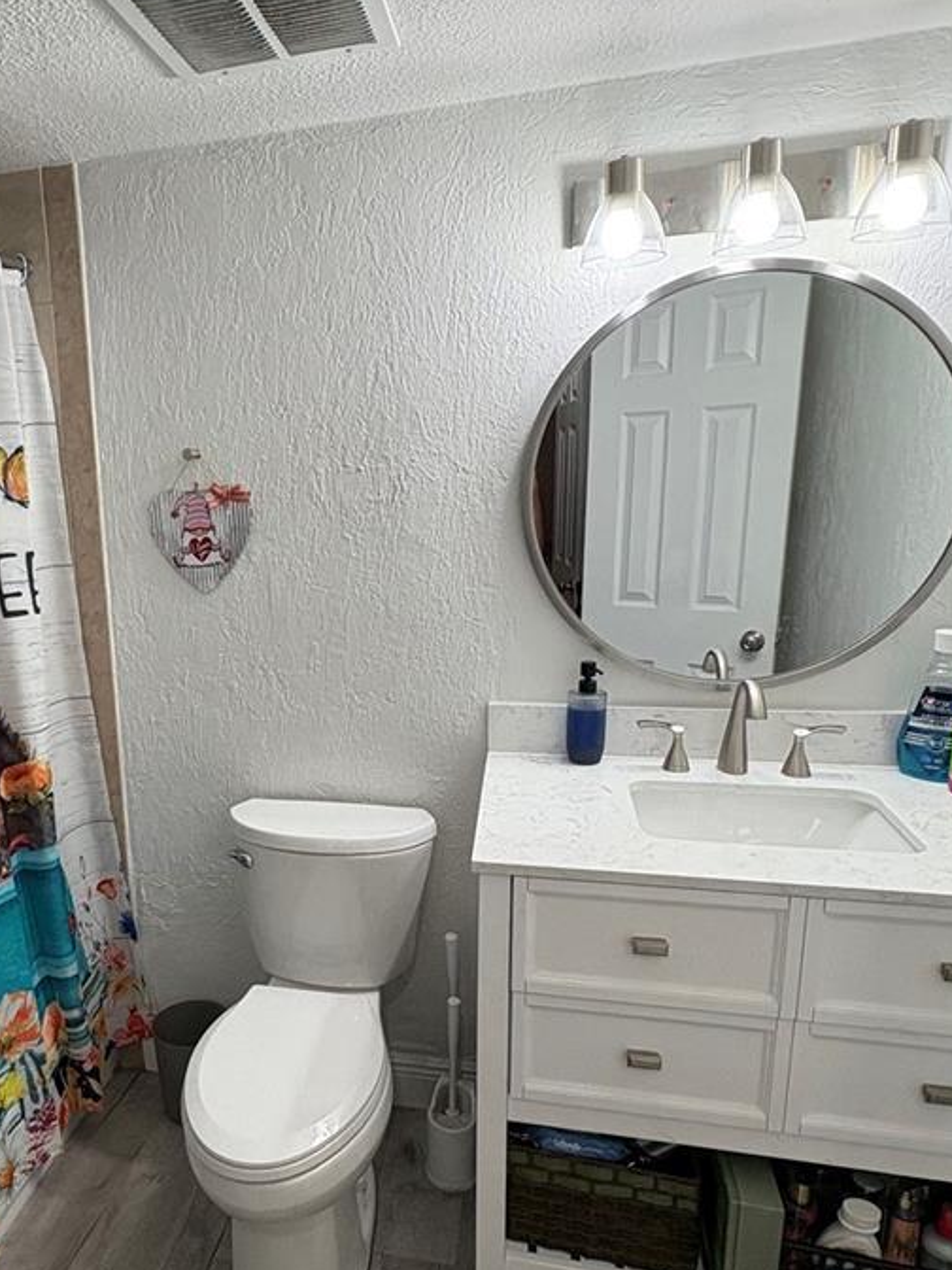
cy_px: 690
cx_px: 283
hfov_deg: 53.3
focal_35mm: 25
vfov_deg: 69.3
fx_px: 917
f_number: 2.2
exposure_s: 1/120
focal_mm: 2.22
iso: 160
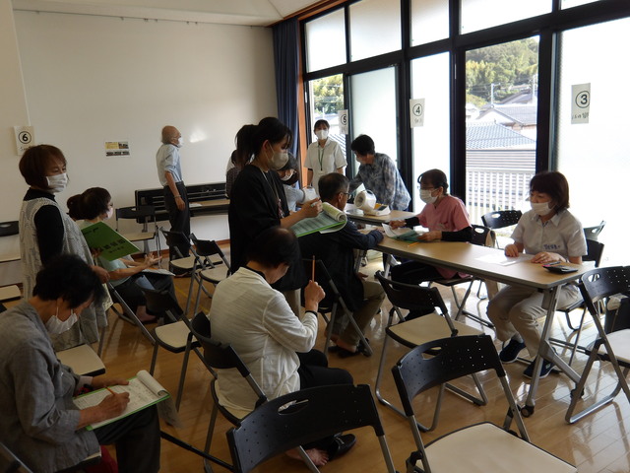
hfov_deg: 65.3
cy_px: 236
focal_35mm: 27
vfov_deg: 51.4
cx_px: 315
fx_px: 491
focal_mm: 4.9
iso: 100
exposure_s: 1/137
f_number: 3
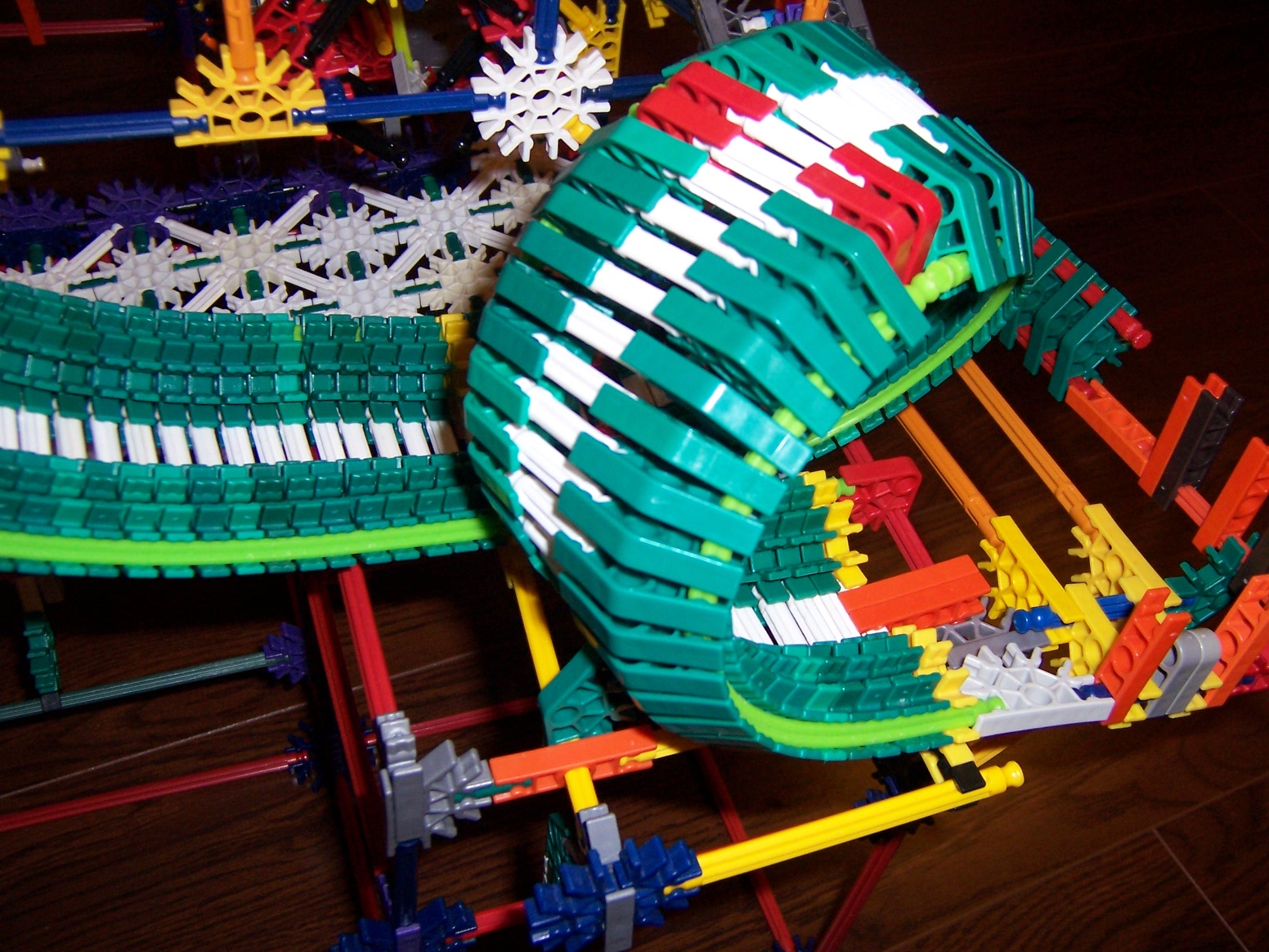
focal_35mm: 33
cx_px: 634
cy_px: 476
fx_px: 1210
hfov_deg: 55.4
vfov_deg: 42.9
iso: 140
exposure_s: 1/60
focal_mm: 5.5
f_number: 2.8
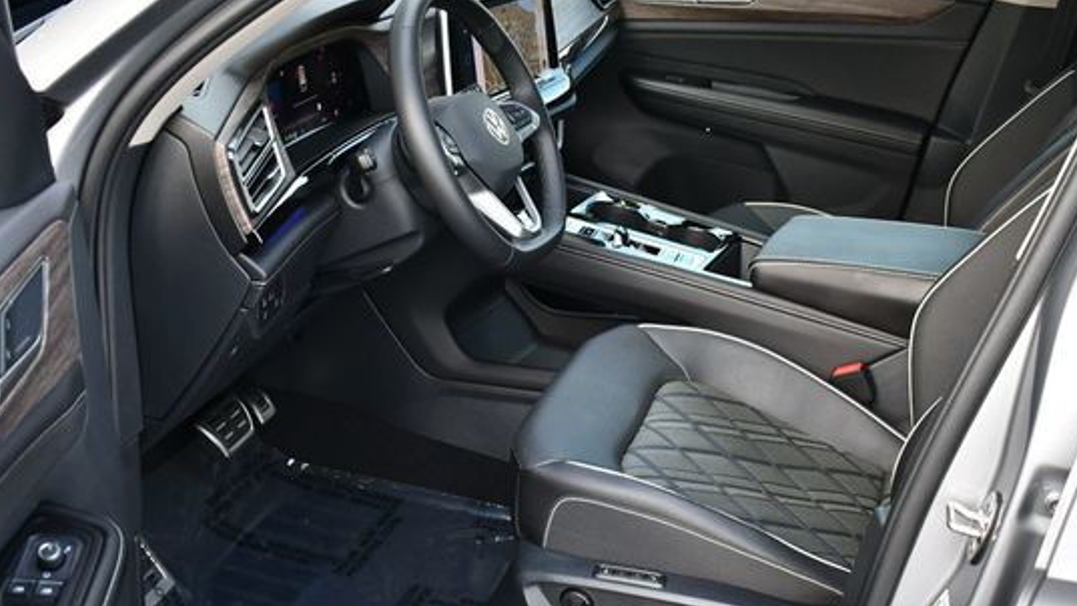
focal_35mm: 45
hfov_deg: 45.4
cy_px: 347
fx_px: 1285
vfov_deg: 26.5
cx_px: 586
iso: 560
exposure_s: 1/250
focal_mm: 18
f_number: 3.5
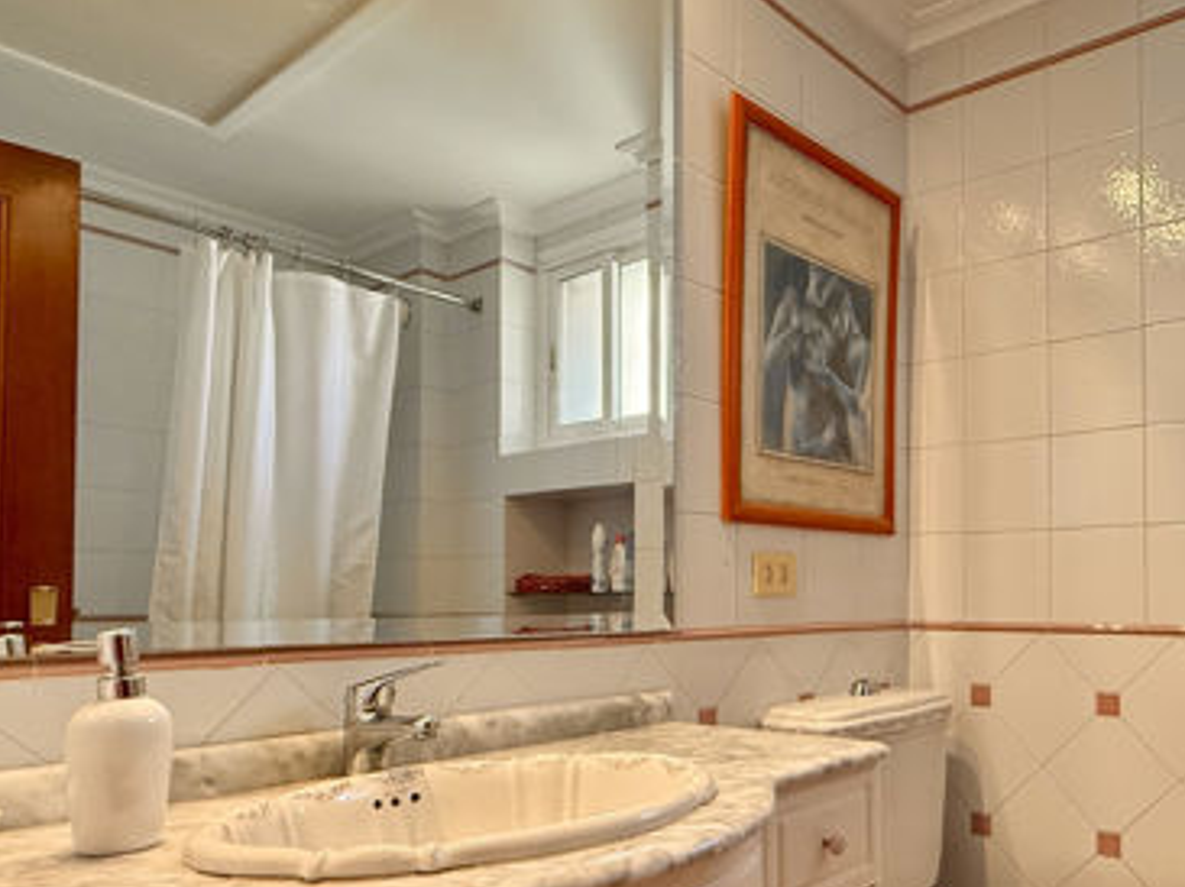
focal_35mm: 27
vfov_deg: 50.4
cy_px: 592
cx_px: 824
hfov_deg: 63.1
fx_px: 924
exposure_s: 1/100
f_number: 2.2
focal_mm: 2.22
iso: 250
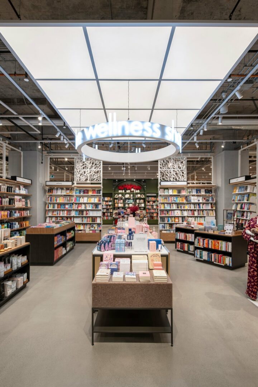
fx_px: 204
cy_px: 194
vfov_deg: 86.9
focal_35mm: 19
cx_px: 129
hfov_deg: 64.6
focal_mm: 19
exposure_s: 1/15
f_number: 8
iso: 64
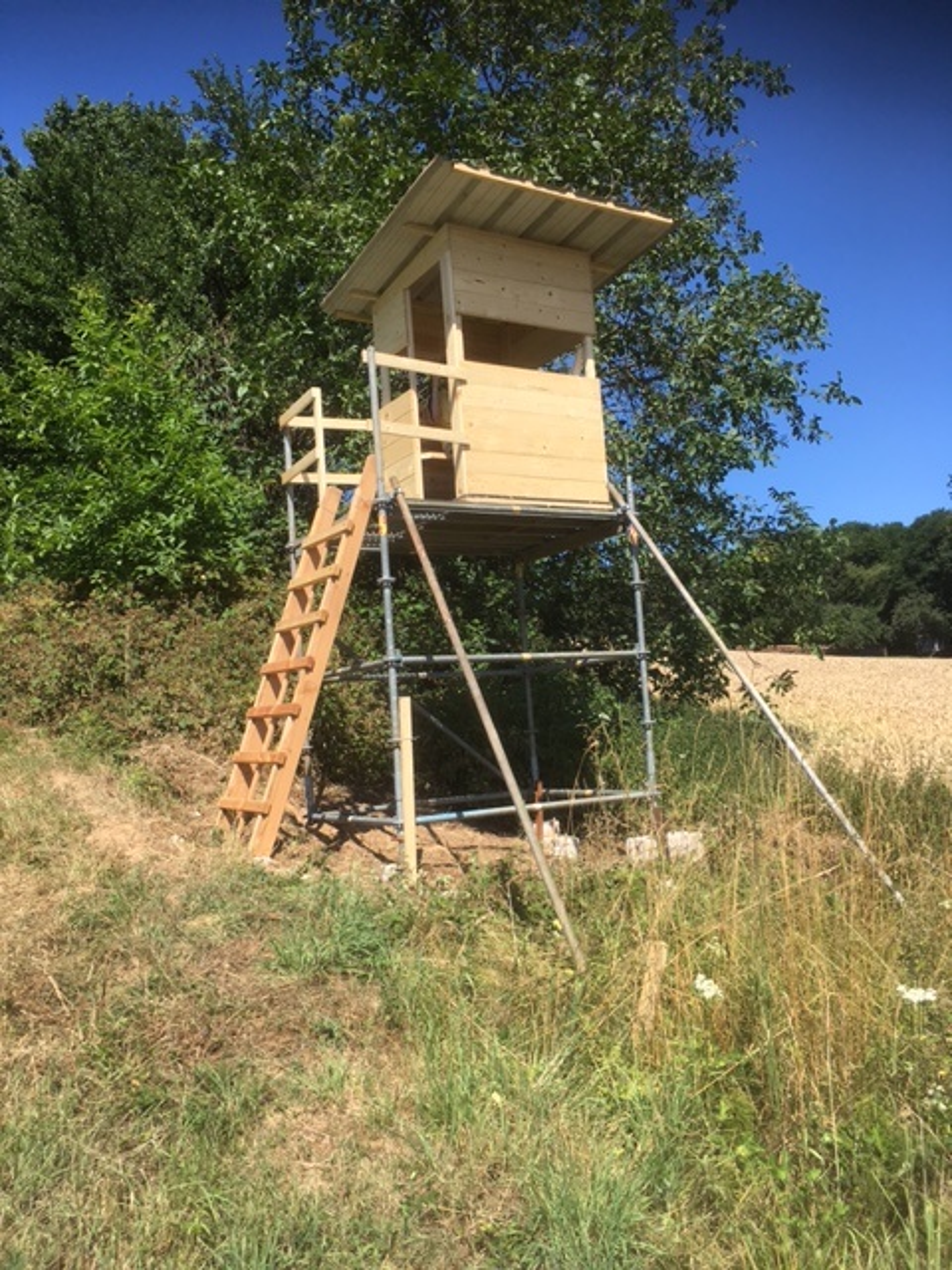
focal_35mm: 29
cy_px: 635
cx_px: 476
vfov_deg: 61.7
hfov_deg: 48.2
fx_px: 1063
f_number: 2.2
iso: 25
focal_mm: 4.15
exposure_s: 1/1261
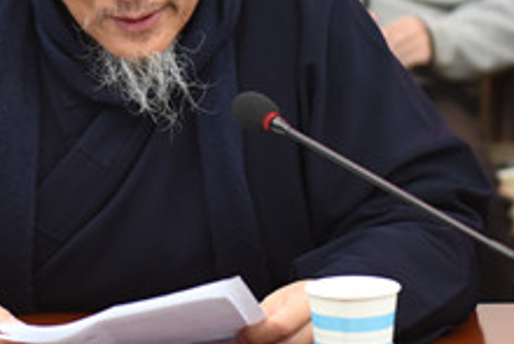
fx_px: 2272
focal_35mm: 159
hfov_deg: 12.9
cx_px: 143
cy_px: 39
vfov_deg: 8.6
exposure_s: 1/80
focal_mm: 70
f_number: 2.8
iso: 2000
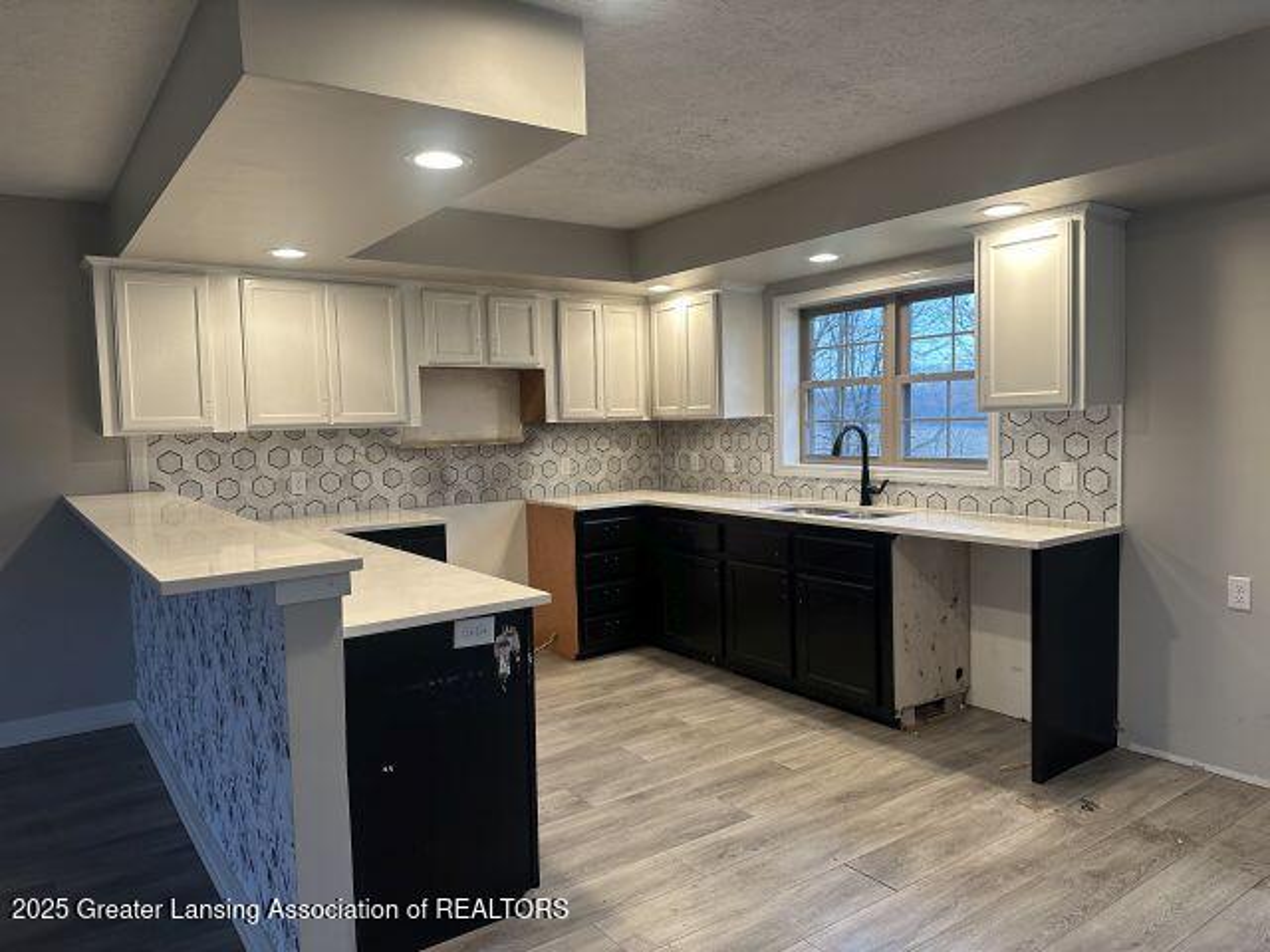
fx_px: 881
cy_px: 476
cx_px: 635
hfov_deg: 71.6
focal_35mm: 24
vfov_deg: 56.8
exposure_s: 1/120
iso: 160
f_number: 1.78
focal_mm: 6.86
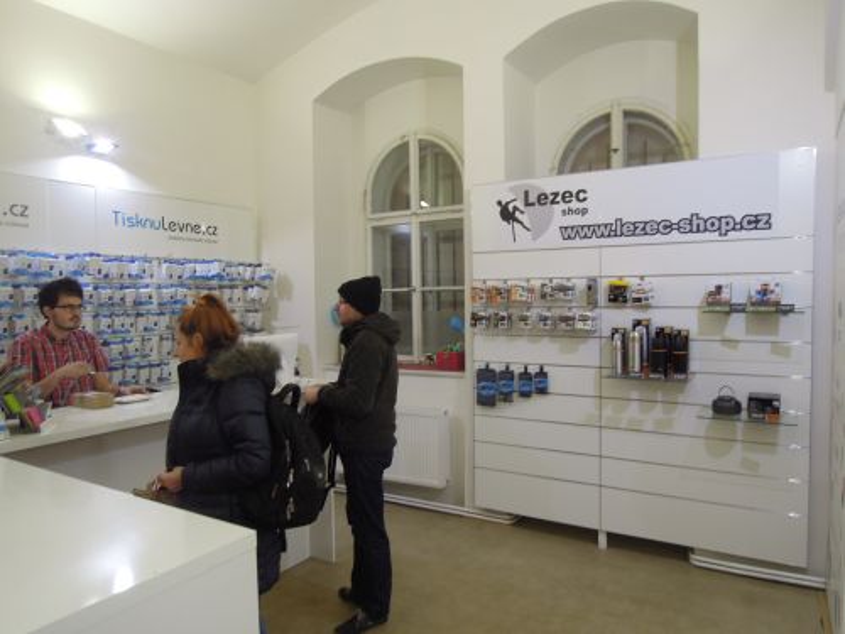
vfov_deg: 56.8
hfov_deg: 71.6
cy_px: 317
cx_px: 422
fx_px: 586
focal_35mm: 24
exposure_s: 1/30
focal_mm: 4.3
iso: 220
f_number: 2.8
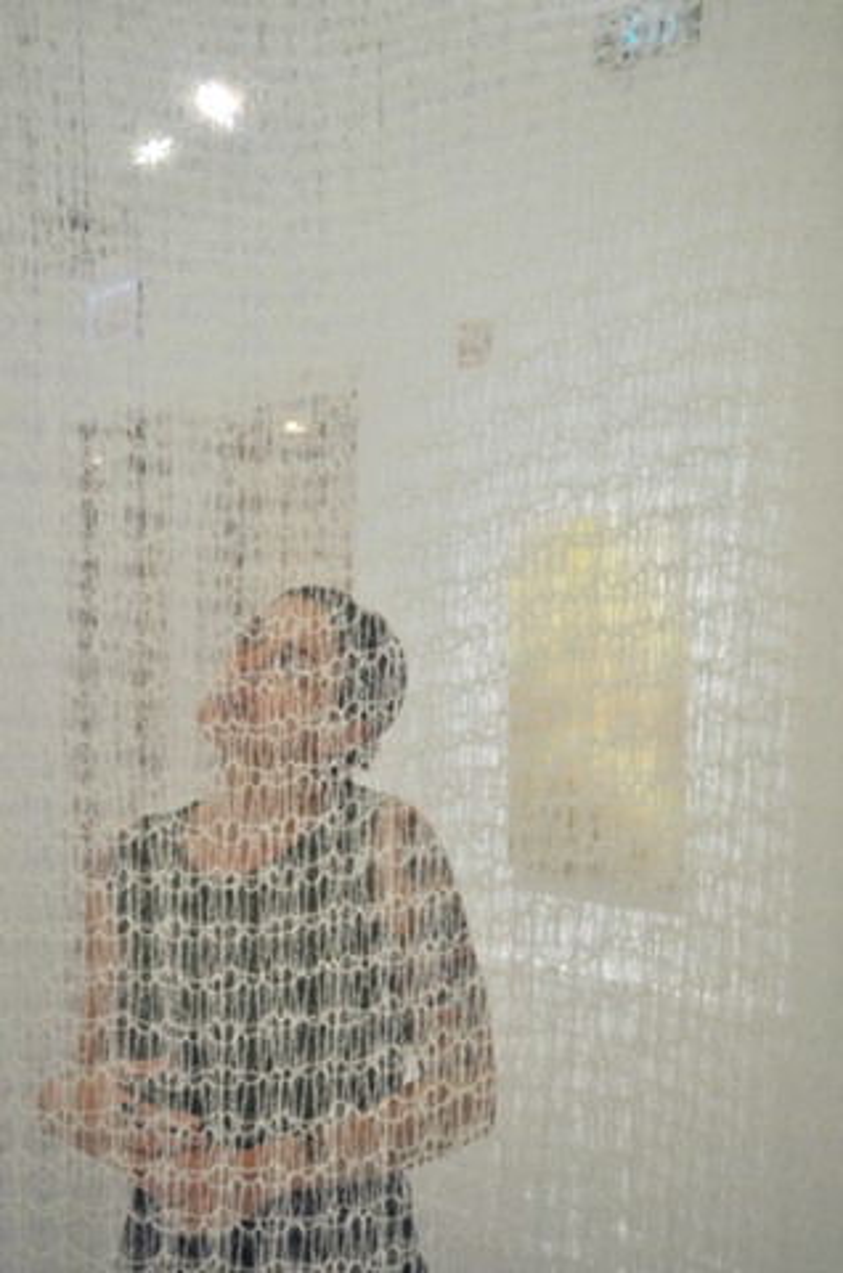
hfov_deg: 26.4
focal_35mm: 51
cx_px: 422
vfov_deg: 39.0
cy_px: 636
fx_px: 1799
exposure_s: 1/100
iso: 400
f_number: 5.6
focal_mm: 34
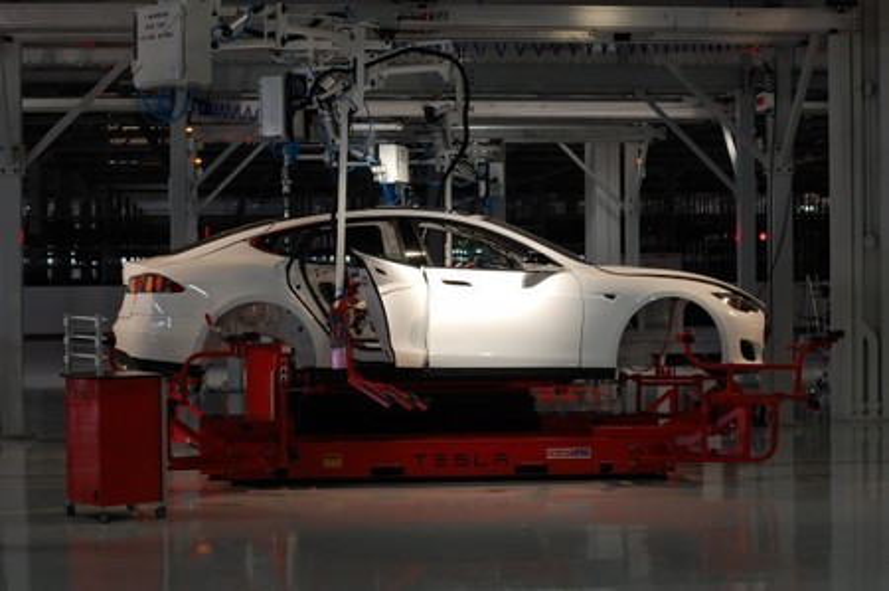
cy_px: 296
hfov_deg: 27.0
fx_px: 1850
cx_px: 444
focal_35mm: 75
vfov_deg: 18.1
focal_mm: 50
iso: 400
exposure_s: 1/80
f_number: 4.5
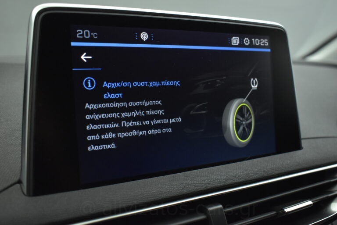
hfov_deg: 53.1
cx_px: 168
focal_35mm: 36
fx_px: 337
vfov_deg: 36.9
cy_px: 112
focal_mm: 24
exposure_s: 1/100
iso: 1600
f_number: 3.8
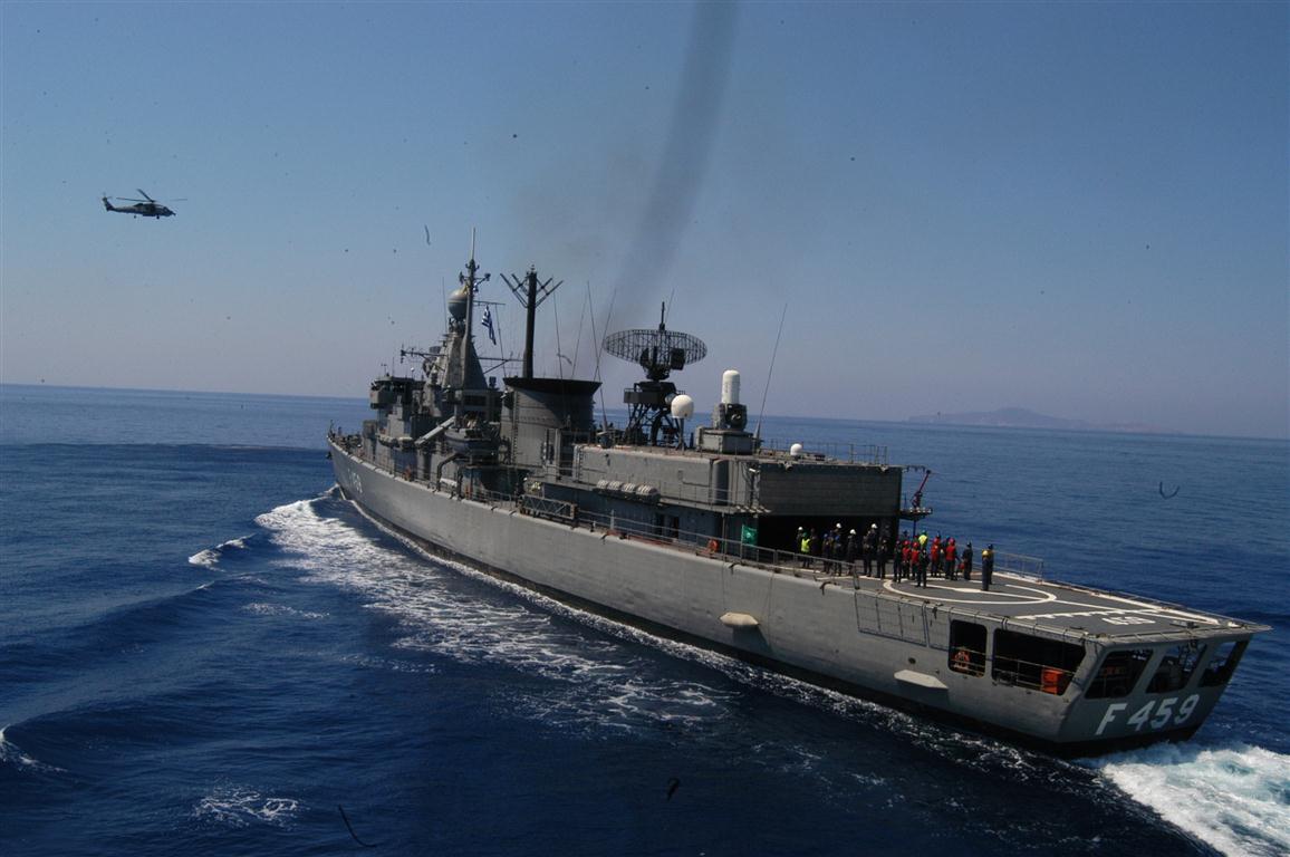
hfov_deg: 59.5
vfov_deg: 41.6
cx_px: 645
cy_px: 428
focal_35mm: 32
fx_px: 1127
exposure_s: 1/180
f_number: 25
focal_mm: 21
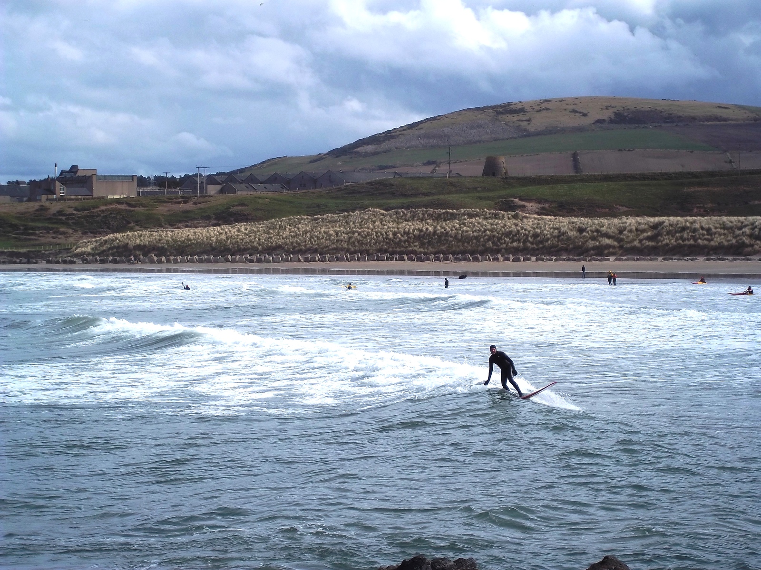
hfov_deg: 18.2
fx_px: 2374
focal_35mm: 108
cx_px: 380
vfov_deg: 13.7
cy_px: 285
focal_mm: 19.5
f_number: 5.6
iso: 80
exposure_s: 1/640
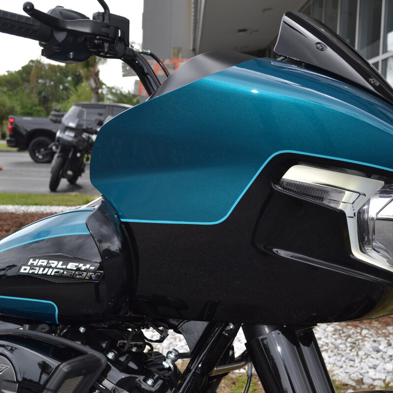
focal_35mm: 50
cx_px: 193
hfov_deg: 34.0
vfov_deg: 34.0
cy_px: 197
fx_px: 642
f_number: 6.3
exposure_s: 1/200
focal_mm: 26
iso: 100
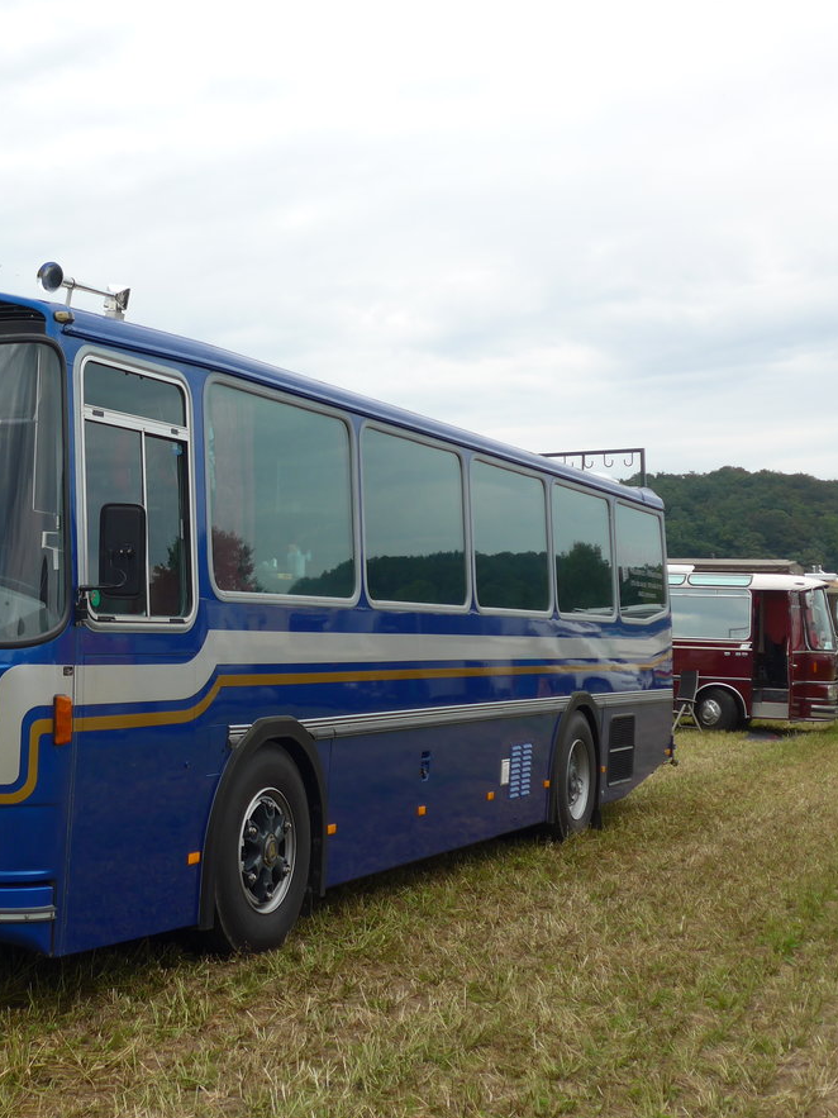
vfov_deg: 36.2
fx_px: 1711
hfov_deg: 26.7
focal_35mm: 53
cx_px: 105
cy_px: 552
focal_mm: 8
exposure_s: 1/500
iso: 80
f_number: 2.8
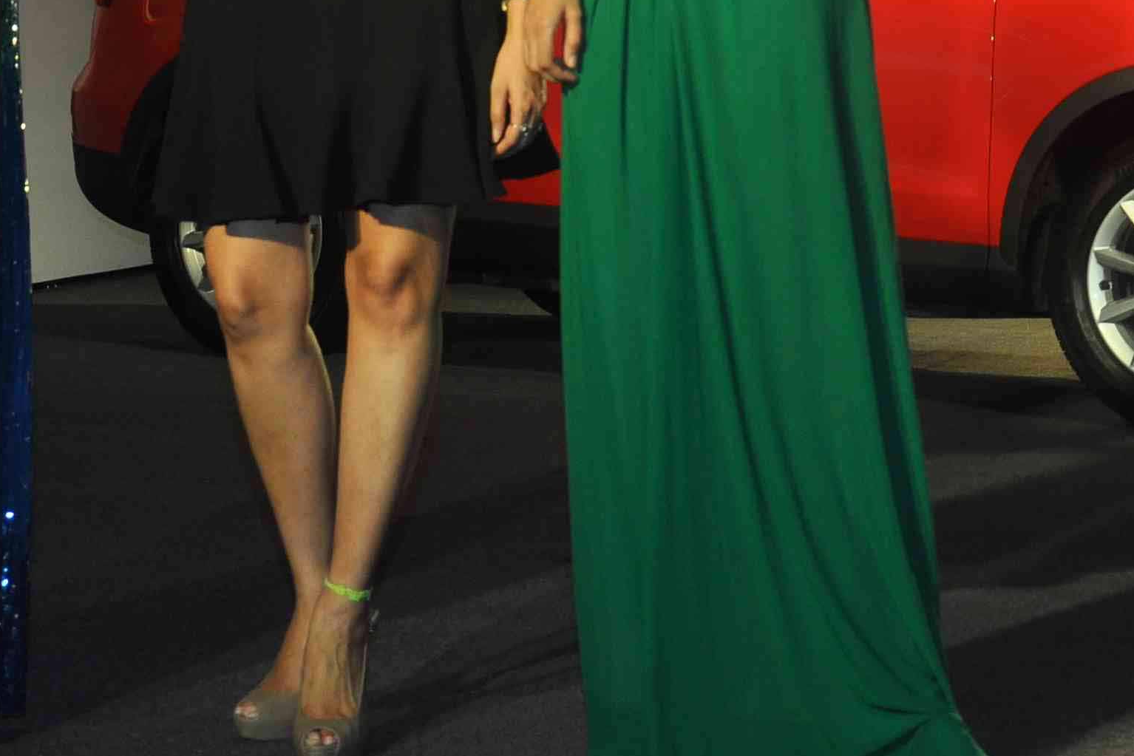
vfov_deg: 10.1
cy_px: -31
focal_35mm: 134
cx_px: 393
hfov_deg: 15.3
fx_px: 4221
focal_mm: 32
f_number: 5.6
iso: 320
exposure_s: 1/40
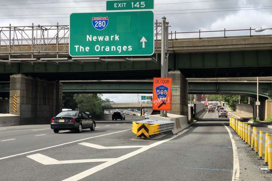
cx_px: 136
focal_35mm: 58
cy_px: 95
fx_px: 438
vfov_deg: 23.4
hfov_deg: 34.5
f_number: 2.4
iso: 16
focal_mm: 6
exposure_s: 1/714
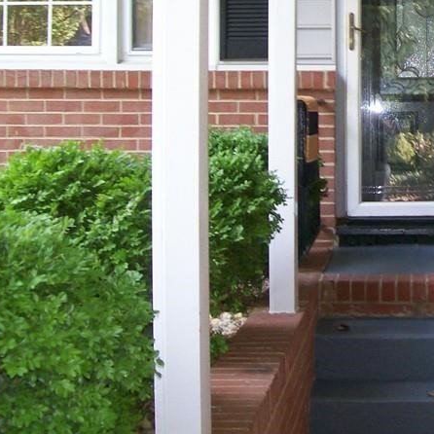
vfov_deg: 23.4
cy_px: 92
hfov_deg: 22.9
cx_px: 411
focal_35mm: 73
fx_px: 1035
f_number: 2.7
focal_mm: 6
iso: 140
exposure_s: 1/64
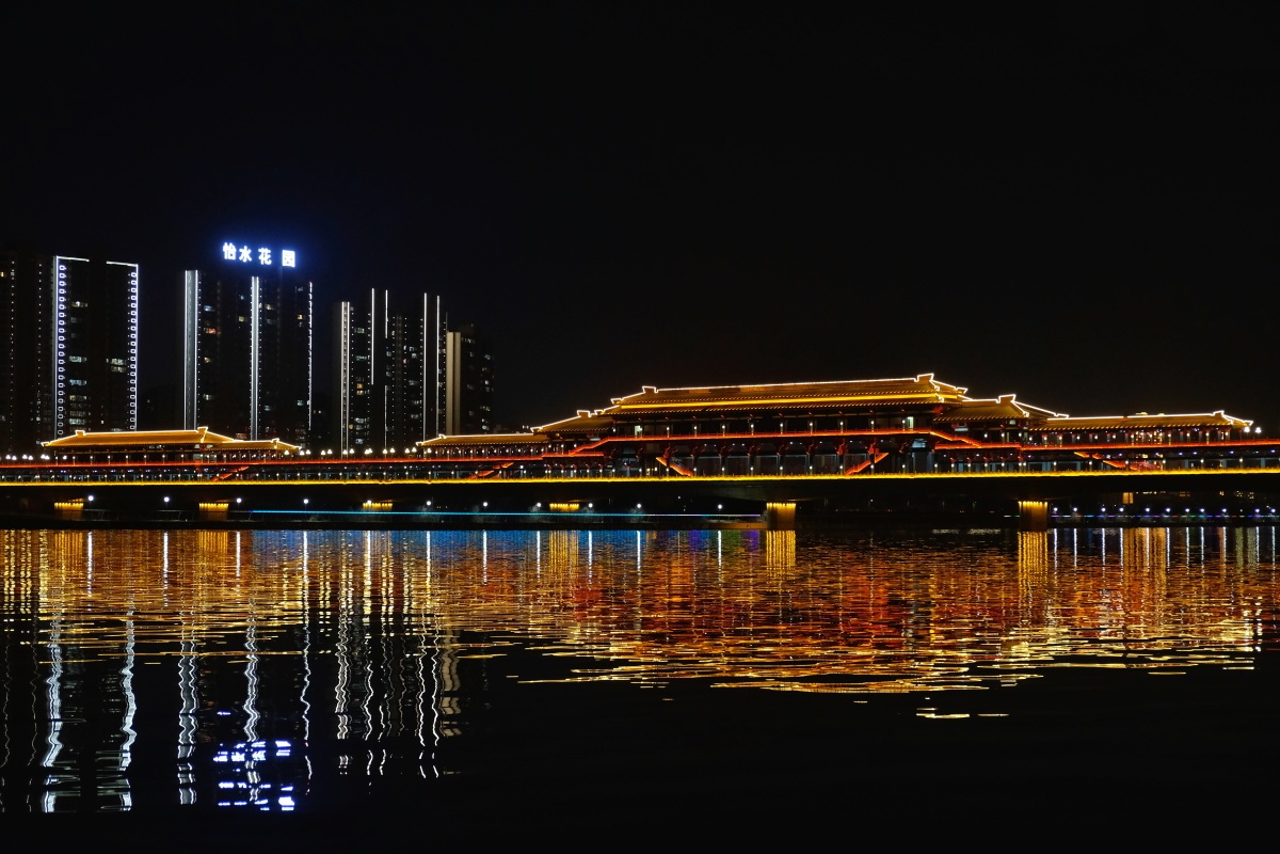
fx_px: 2169
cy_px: 427
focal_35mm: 61
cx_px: 640
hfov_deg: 32.9
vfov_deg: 22.3
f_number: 4
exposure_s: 1/18
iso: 1600
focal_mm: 40.7
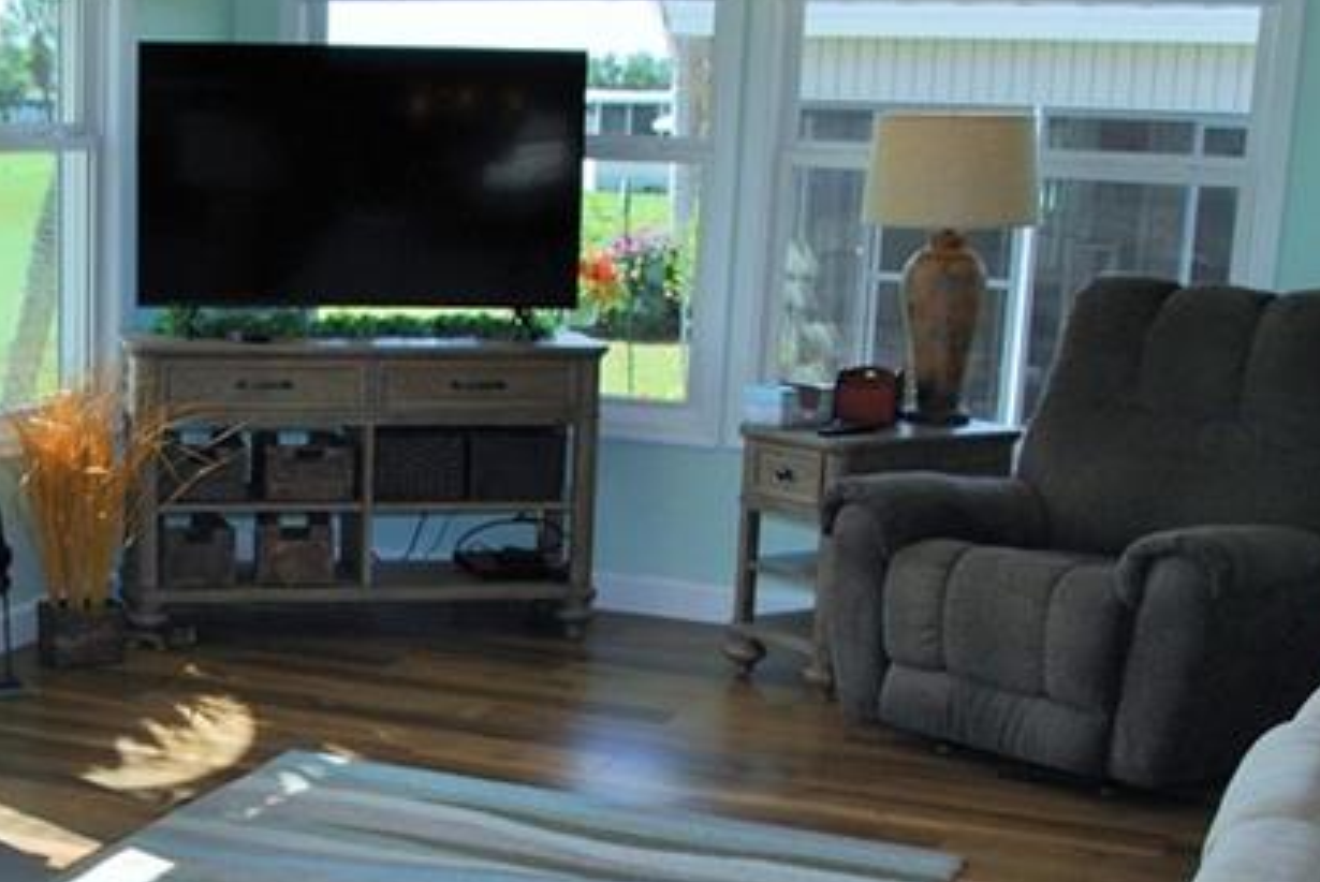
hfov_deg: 32.3
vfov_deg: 22.4
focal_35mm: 60
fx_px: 2201
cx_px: 225
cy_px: 670
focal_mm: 16
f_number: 5.6
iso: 200
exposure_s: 1/125
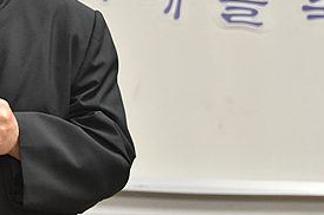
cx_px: -39
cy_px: -4
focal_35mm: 263
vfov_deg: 5.2
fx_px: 2364
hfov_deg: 7.8
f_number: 5.3
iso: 3600
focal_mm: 90
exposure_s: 1/125
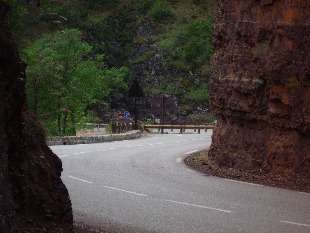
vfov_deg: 9.9
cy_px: 116
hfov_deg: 13.2
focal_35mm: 150
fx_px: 1343
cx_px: 155
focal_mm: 26
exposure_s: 1/200
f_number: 5.9
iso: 100
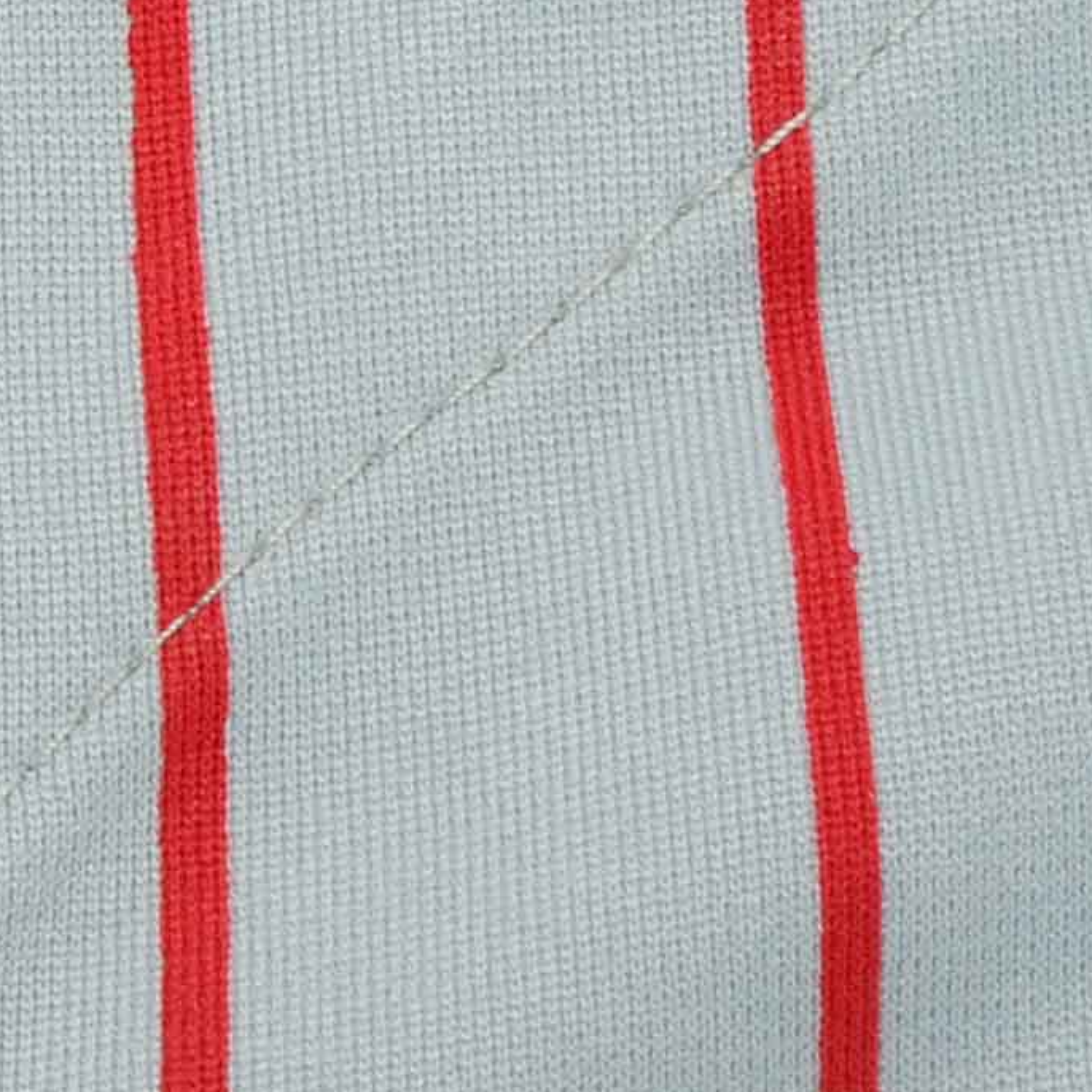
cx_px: -901
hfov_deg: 5.4
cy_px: -339
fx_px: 11423
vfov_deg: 5.4
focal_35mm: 320
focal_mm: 35
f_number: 16
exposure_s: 1/160
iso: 200
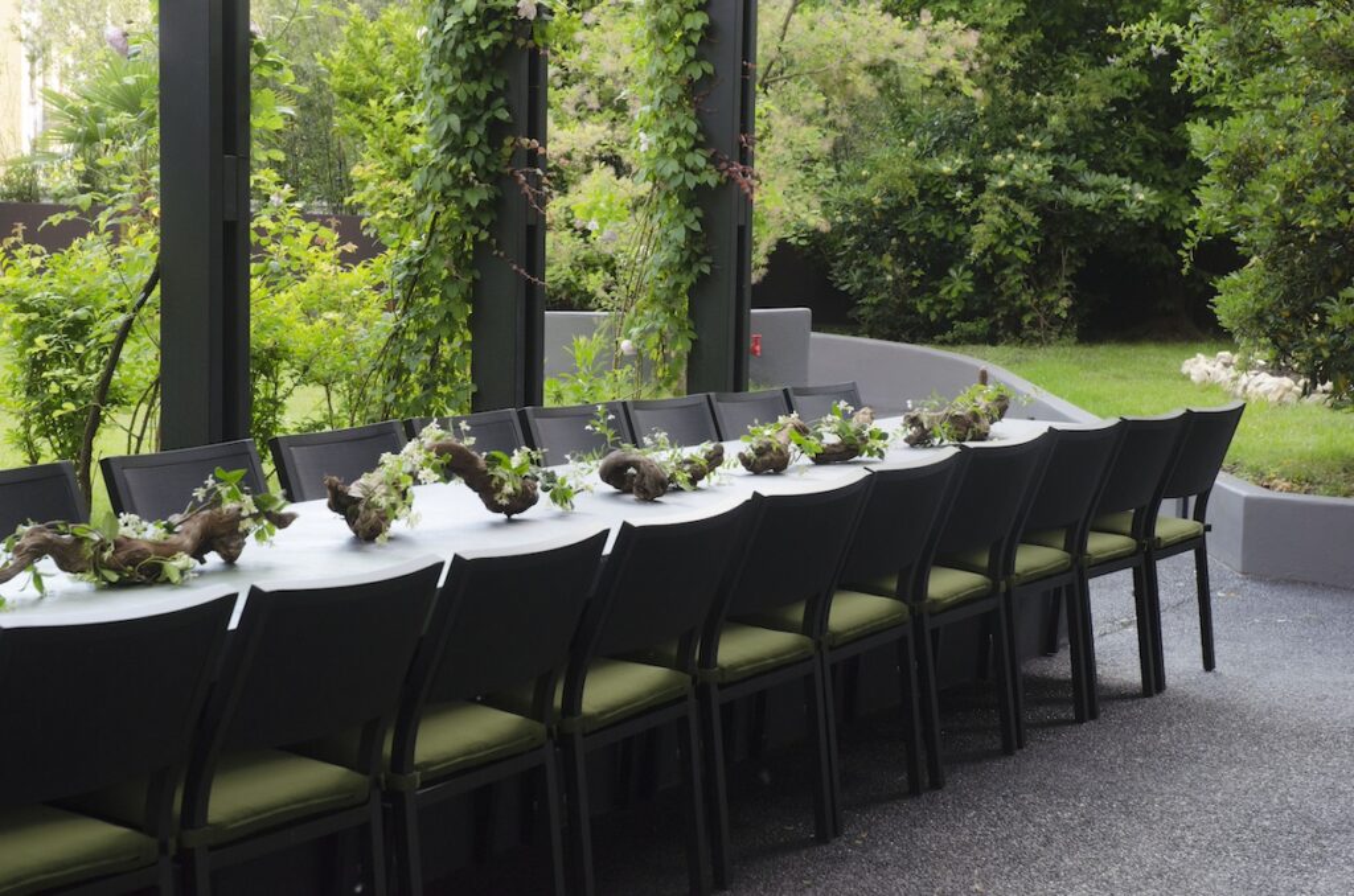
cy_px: 448
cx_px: 677
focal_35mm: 72
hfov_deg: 28.1
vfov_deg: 18.8
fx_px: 2702
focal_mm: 48
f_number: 7.1
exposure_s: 1/200
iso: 1000
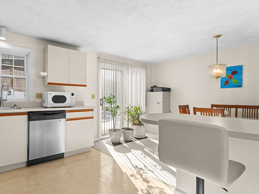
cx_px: 106
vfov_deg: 66.4
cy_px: 98
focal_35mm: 20
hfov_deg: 81.4
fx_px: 148
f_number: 11
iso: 2500
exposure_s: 1/160
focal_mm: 16.7
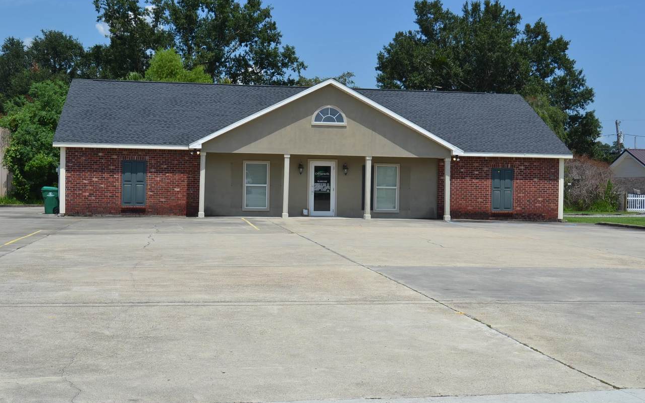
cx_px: 322
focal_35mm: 49
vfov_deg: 26.3
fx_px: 861
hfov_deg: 41.1
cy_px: 213
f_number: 8
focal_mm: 32
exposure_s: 1/250
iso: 100
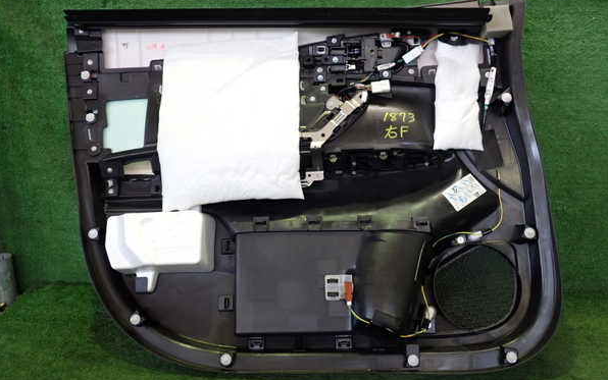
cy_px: 181
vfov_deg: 39.5
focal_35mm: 32
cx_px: 303
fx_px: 530
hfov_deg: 59.6
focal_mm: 5.4
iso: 250
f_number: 2.3
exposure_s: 1/30
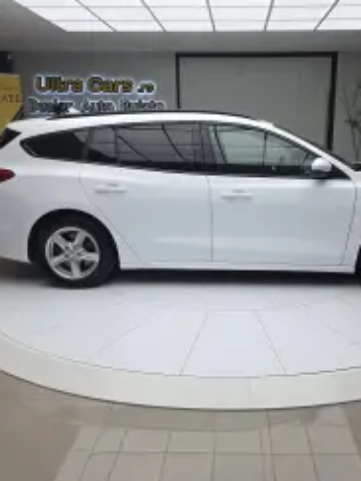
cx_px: 233
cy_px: 250
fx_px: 473
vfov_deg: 53.9
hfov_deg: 41.4
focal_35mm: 34
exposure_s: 1/130
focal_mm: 6.25
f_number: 1.7
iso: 12
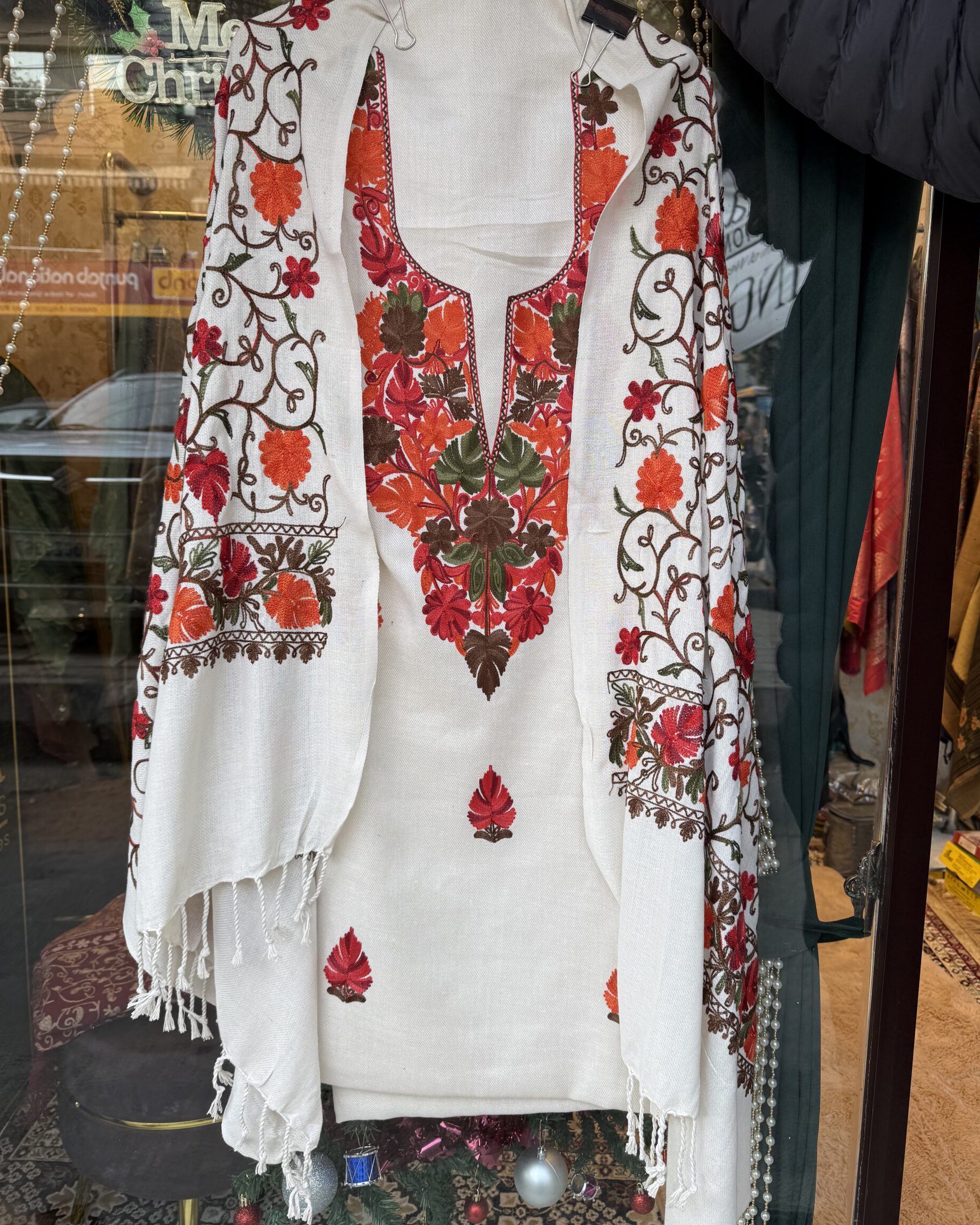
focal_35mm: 26
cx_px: 507
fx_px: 943
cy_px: 578
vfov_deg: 66.0
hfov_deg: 54.9
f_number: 1.78
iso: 80
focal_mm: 6.76
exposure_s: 1/497
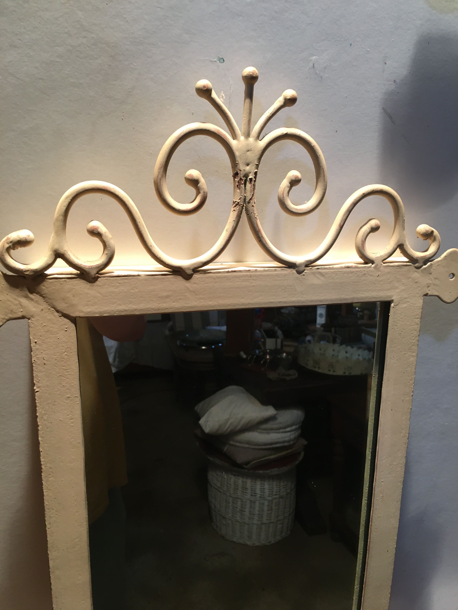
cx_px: 229
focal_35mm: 29
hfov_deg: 48.2
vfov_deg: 61.7
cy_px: 305
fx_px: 512
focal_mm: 4.15
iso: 125
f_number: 2.2
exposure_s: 1/33
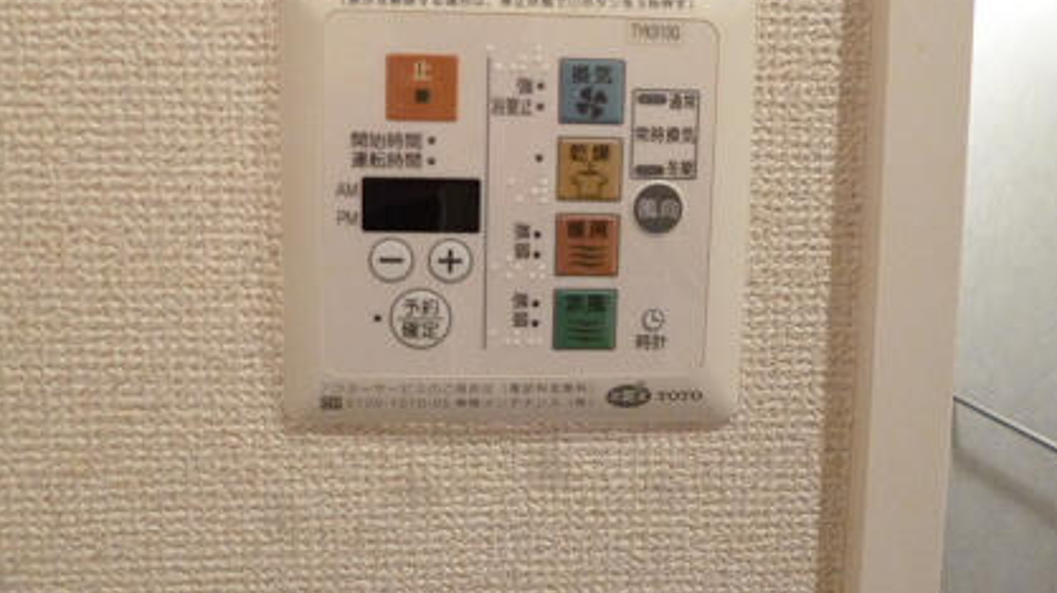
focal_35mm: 27
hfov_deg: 69.9
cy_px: 229
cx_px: 525
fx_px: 756
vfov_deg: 42.6
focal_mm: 4.3
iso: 800
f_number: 2.5
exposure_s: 1/40
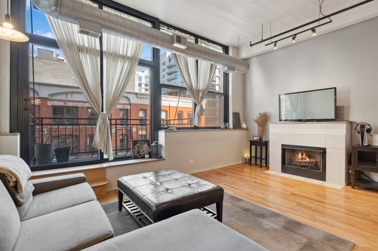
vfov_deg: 70.4
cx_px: 184
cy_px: 127
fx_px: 178
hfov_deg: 93.3
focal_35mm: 17
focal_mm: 16
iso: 320
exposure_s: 1/20
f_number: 7.1
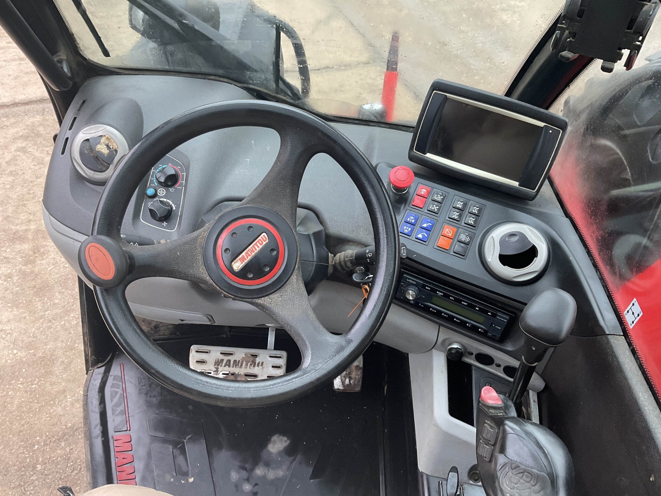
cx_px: 330
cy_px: 248
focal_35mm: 29
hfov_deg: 61.7
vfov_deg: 48.2
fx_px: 554
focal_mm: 3
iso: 64
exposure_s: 1/60
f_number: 1.8
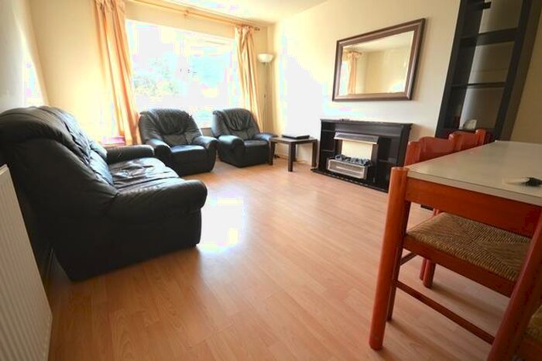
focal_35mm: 15
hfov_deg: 100.4
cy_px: 180
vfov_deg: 77.3
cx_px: 271
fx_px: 226
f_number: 5.6
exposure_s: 1/6
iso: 100
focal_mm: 10
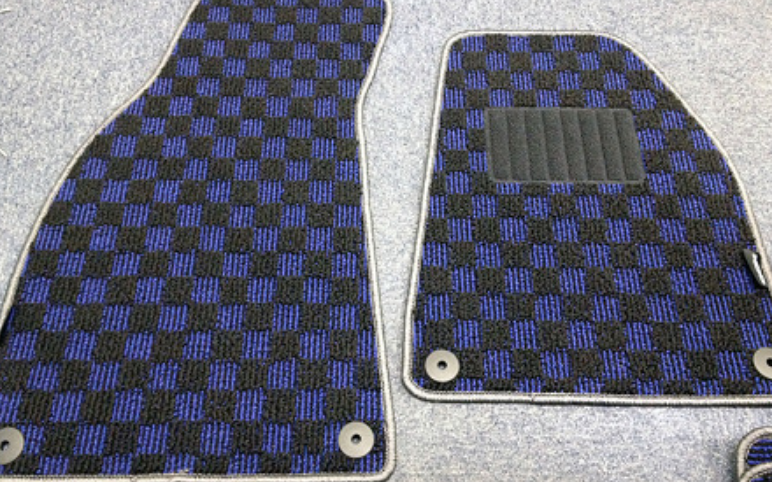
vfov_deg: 33.6
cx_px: 385
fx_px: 800
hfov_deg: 51.5
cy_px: 237
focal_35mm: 38
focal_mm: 4.28
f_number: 2.4
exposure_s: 1/17
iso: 400
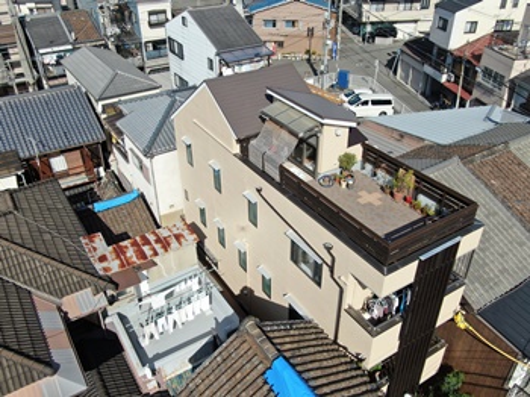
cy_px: 198
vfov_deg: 45.4
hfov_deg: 58.4
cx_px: 265
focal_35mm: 31
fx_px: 474
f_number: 3.1
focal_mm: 5.33
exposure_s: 1/1250
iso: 100
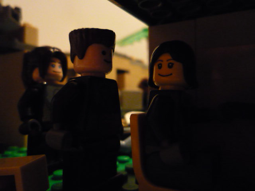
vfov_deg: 46.8
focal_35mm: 30
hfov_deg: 60.0
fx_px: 221
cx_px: 128
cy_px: 96
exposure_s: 1/10
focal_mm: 5.2
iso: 800
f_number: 3.3
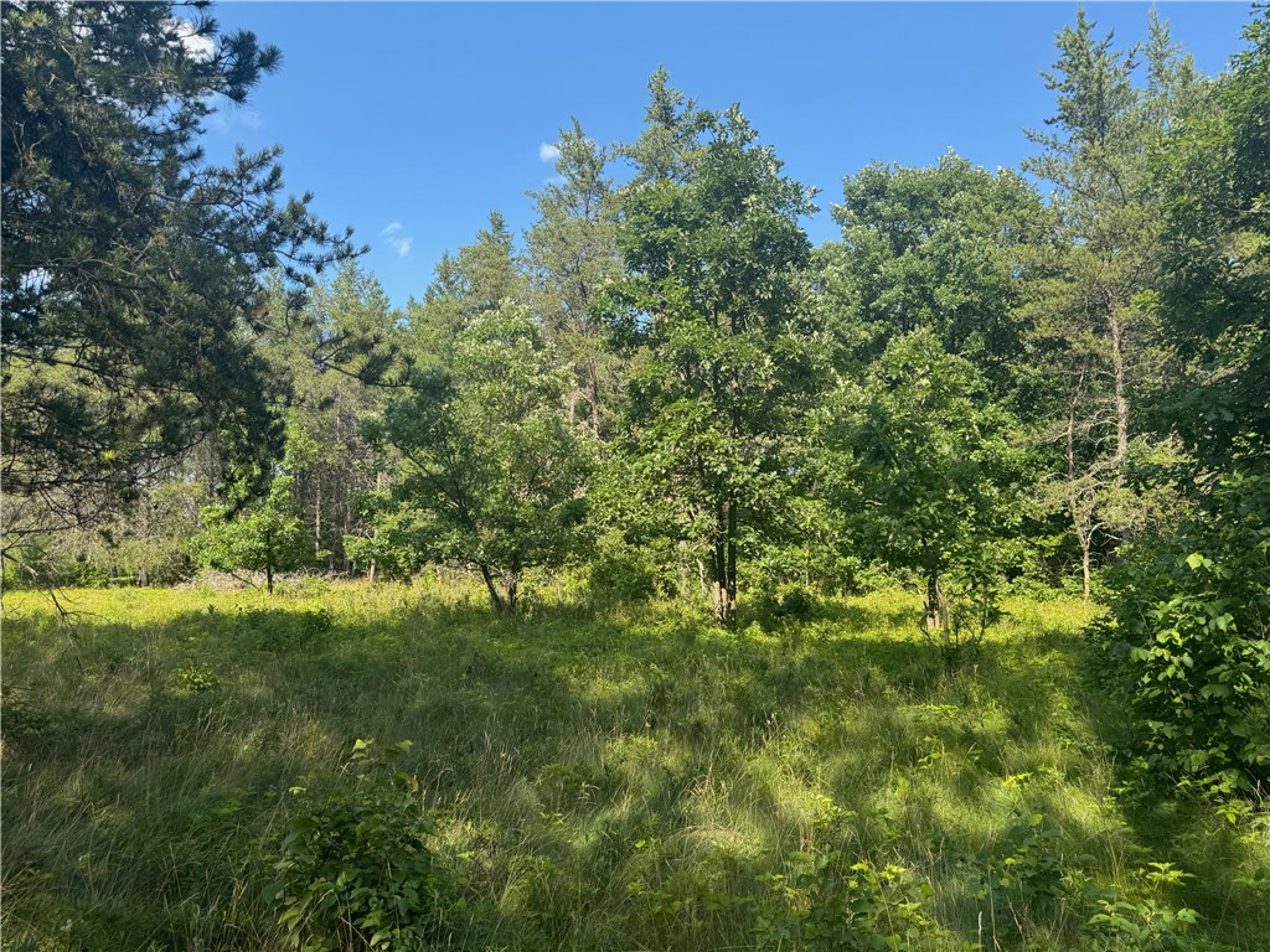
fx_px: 881
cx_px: 635
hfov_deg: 71.6
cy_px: 476
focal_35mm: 24
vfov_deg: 56.8
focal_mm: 6.76
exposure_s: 1/1311
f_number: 1.78
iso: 80
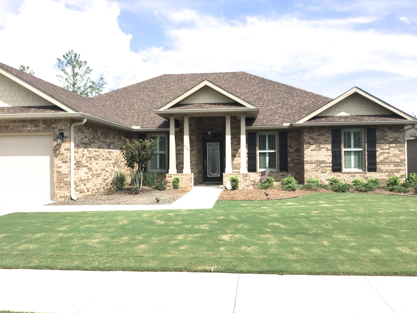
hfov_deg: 58.4
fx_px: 373
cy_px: 156
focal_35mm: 31
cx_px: 208
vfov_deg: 45.4
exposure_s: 1/959
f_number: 2.4
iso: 25
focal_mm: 3.3
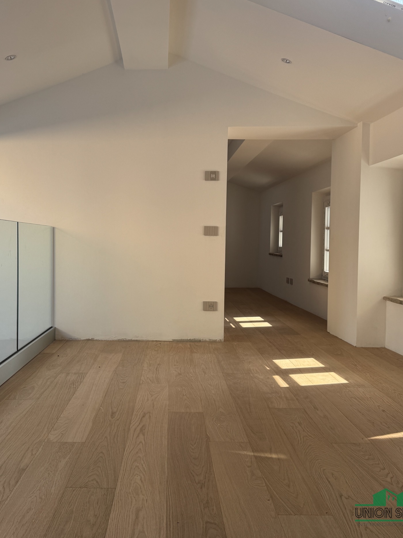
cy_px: 263
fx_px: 512
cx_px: 175
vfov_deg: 55.4
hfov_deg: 42.8
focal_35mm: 33
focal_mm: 6.76
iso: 80
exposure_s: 1/302
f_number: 1.78
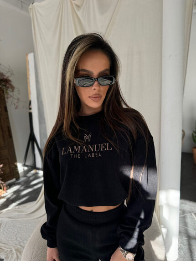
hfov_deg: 56.8
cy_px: 130
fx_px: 181
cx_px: 98
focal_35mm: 24
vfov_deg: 71.6
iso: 80
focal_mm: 6.76
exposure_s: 1/470
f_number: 1.78
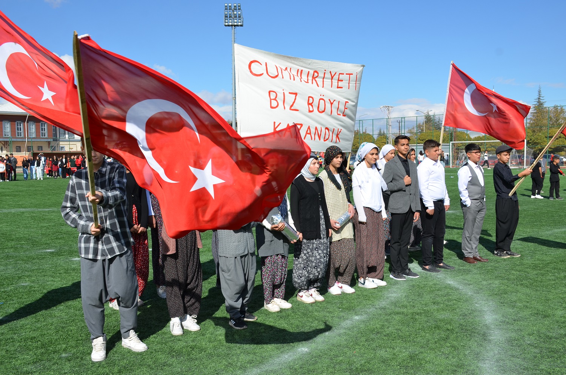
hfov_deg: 49.6
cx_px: 283
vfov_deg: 34.1
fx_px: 612
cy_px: 188
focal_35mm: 39
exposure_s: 1/320
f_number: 9
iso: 100
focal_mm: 26
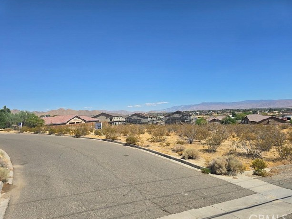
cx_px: 145
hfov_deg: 71.6
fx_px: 202
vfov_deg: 56.8
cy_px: 111
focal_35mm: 24
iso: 12
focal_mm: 6.3
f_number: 1.7
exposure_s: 1/1087
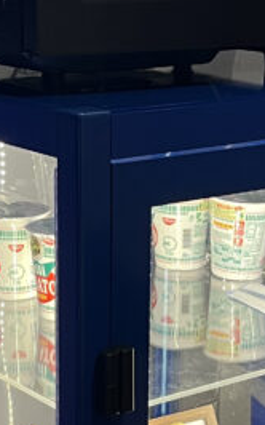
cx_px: 120
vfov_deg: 19.6
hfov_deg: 12.3
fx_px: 1226
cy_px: 281
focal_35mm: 106
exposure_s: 1/50
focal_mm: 5.1
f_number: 1.6
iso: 200
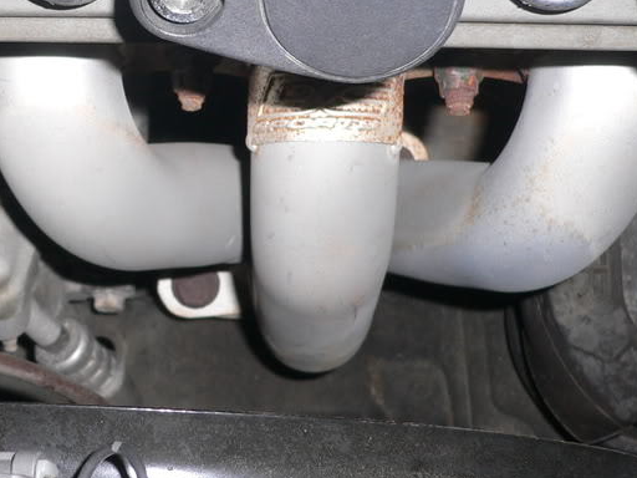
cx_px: 136
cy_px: 185
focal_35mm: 70
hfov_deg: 27.3
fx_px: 1288
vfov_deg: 21.0
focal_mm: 5.8
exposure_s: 1/60
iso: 100
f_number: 2.8
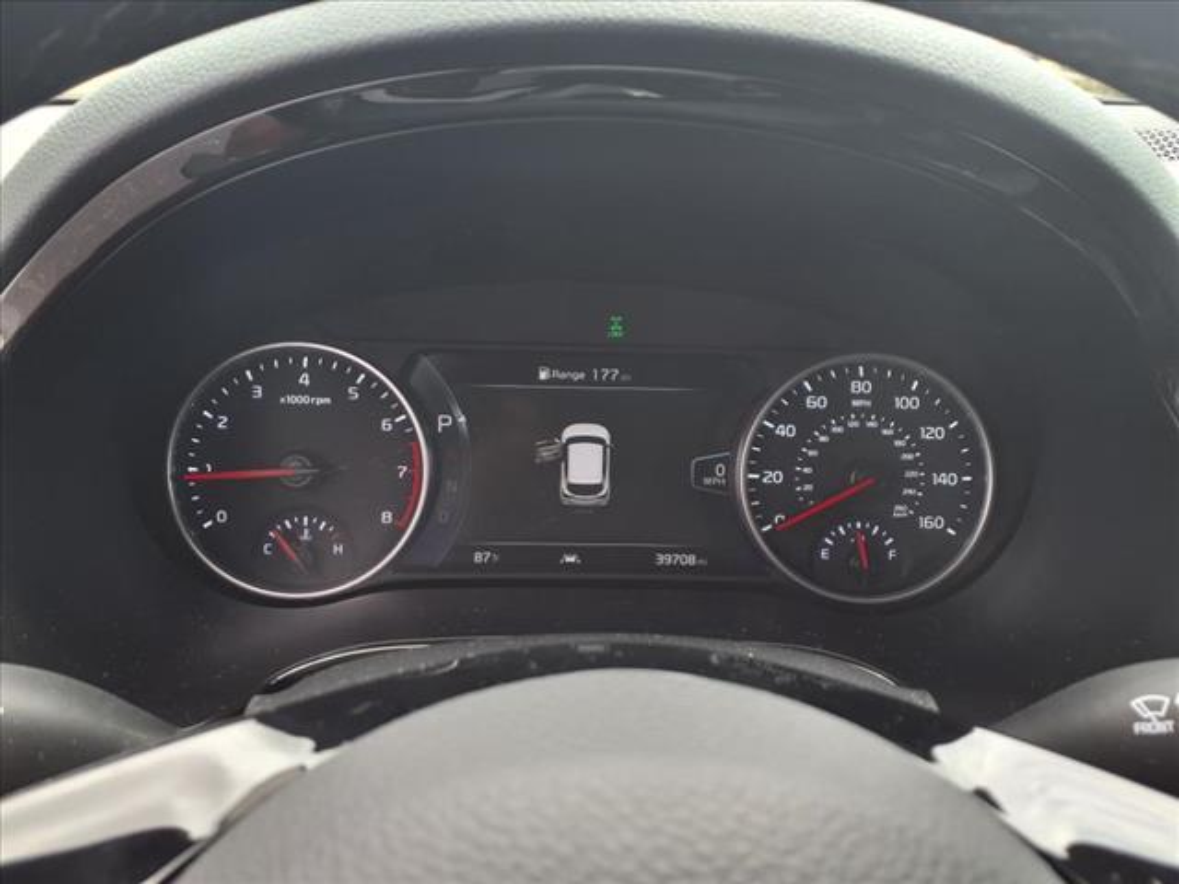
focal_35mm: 27
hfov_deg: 65.3
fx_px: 920
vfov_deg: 51.4
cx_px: 590
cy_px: 442
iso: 40
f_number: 1.9
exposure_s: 1/169
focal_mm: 3.58
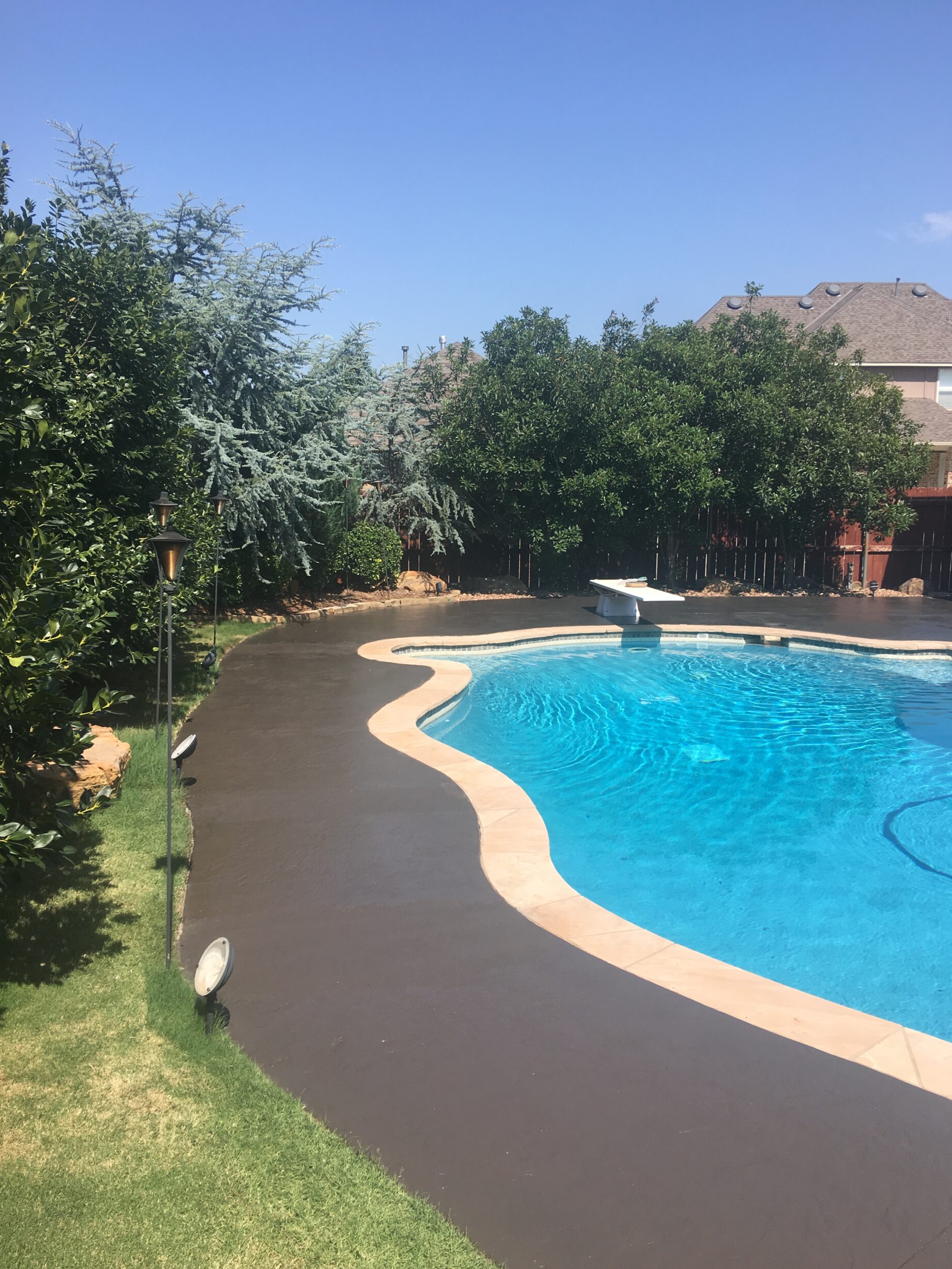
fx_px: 1100
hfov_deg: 46.8
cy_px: 639
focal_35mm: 30
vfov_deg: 60.0
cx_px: 482
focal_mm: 4.15
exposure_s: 1/1183
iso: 25
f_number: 2.2
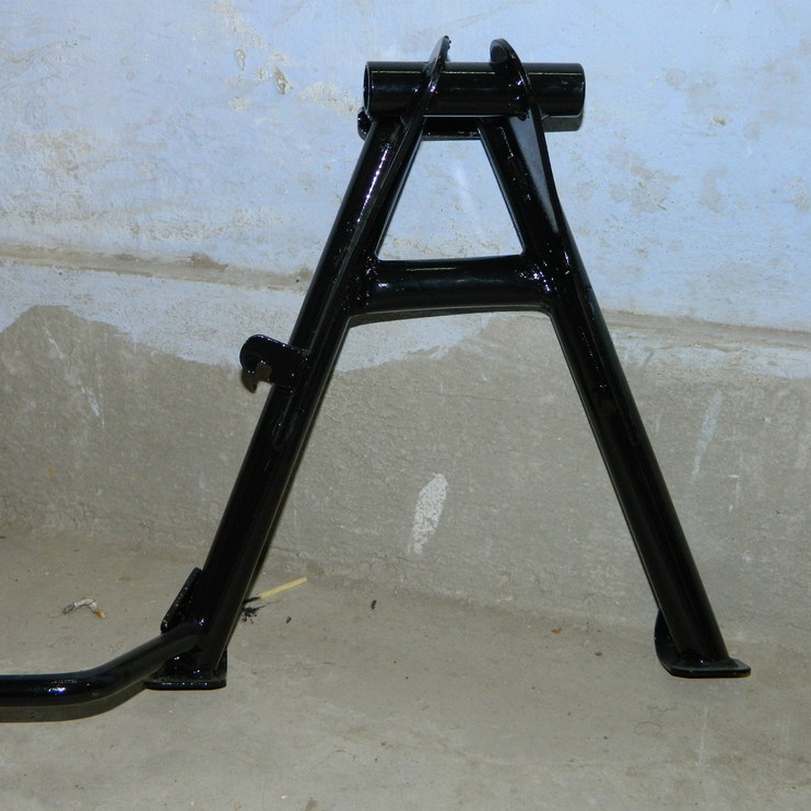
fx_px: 1484
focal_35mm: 56
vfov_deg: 30.6
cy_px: 404
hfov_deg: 30.5
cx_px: 373
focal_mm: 8.4
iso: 200
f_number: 3.6
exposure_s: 1/50
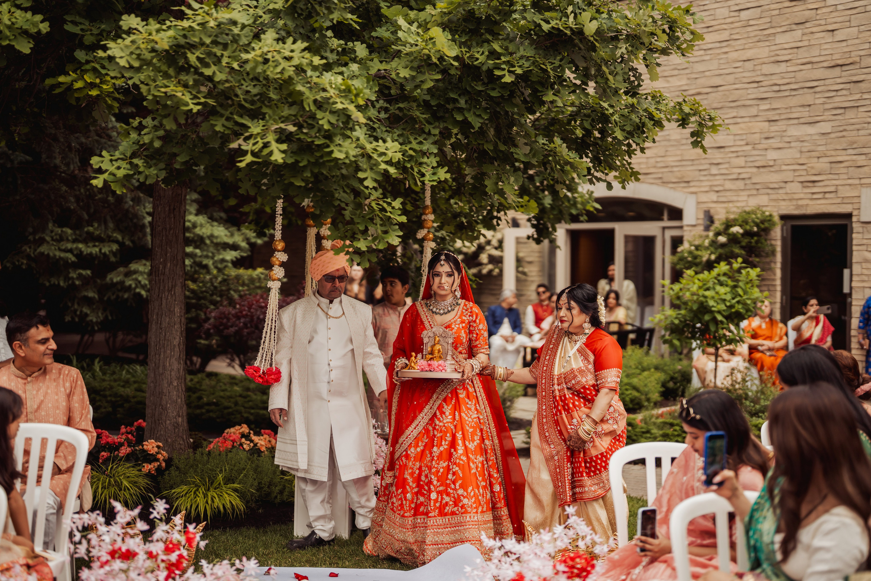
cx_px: 436
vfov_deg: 27.0
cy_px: 290
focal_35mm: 50
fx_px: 1210
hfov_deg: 39.6
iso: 100
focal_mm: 50
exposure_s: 1/5000
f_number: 1.2
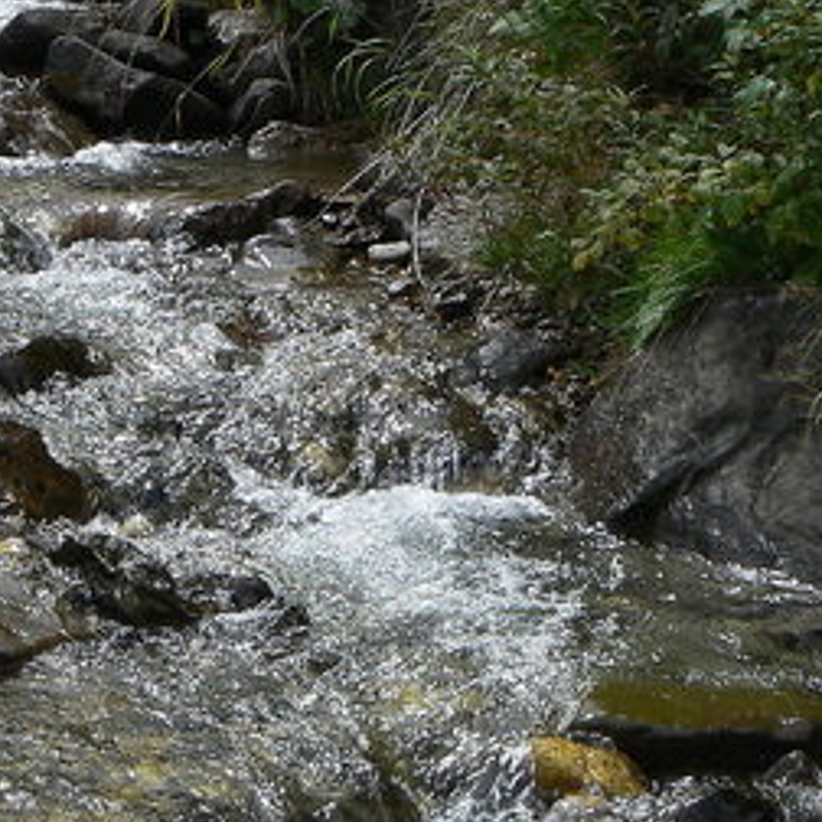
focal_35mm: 143
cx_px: 186
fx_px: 3842
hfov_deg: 12.2
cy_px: 398
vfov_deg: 12.2
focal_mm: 11.4
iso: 80
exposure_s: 1/160
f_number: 8
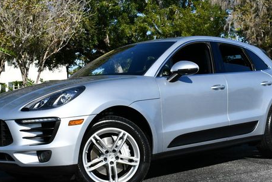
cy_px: 87
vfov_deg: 22.0
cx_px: 128
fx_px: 469
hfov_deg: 32.3
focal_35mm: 62
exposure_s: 1/320
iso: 100
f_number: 9
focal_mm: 22
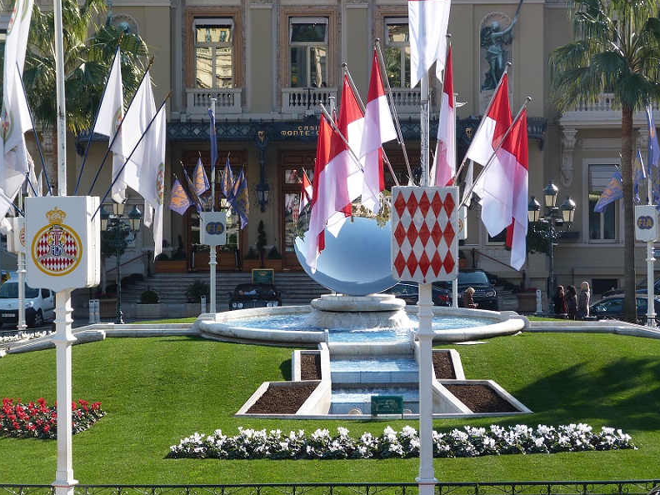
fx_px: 1983
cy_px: 248
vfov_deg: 14.2
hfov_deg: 18.9
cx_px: 328
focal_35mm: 104
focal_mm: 18.6
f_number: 4.5
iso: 80
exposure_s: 1/200
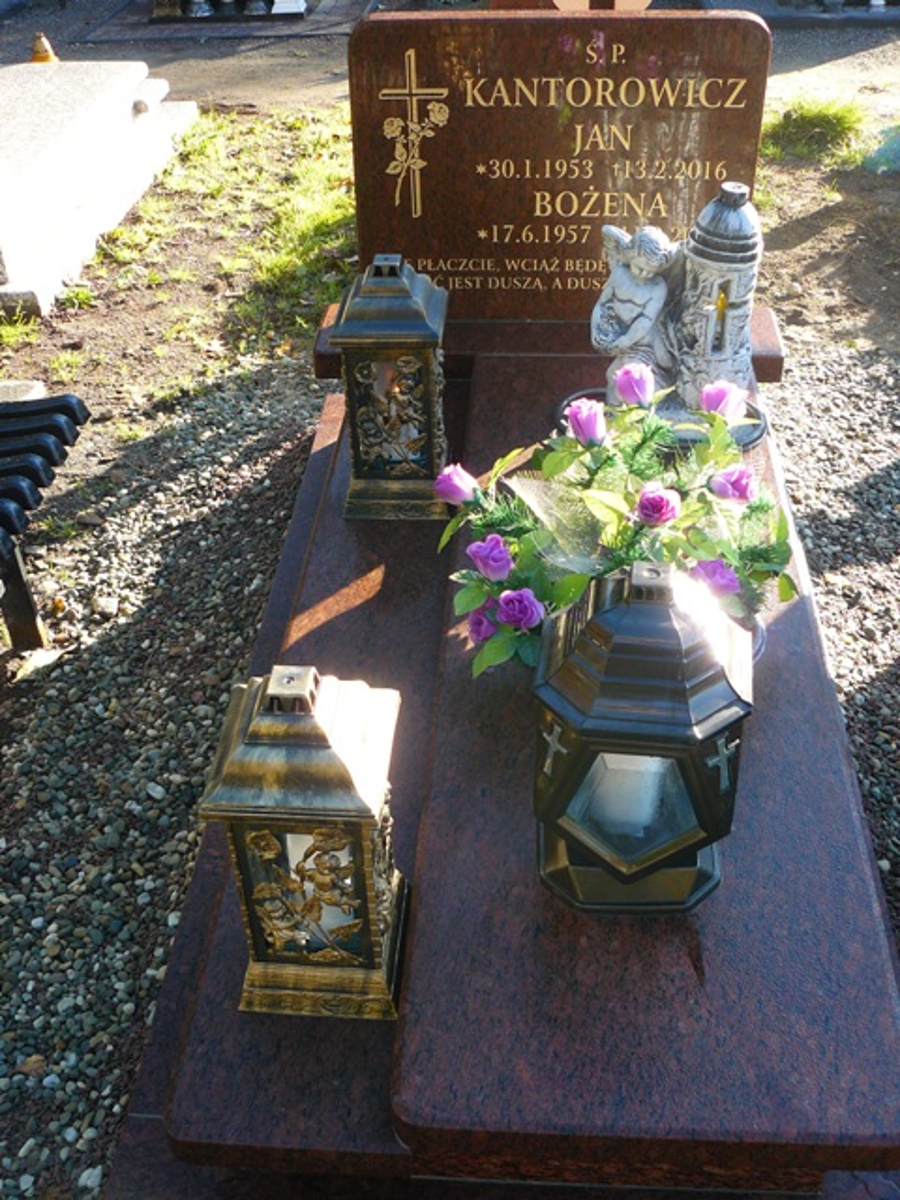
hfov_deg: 39.7
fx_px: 1248
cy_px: 600
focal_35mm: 36
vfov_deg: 51.4
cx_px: 450
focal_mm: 6
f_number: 3.2
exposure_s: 1/100
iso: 100
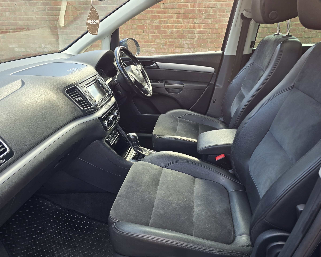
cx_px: 152
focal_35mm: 24
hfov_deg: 70.2
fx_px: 228
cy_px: 128
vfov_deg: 58.8
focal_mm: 6.3
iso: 50
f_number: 1.7
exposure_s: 1/180
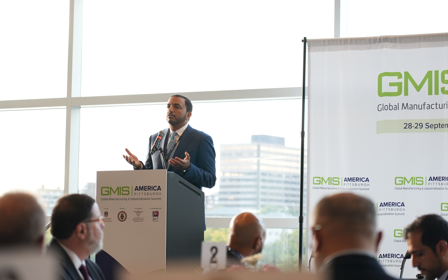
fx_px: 1319
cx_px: 222
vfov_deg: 12.1
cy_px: 135
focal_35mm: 108
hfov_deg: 19.3
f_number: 4
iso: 640
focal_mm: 105
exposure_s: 1/100
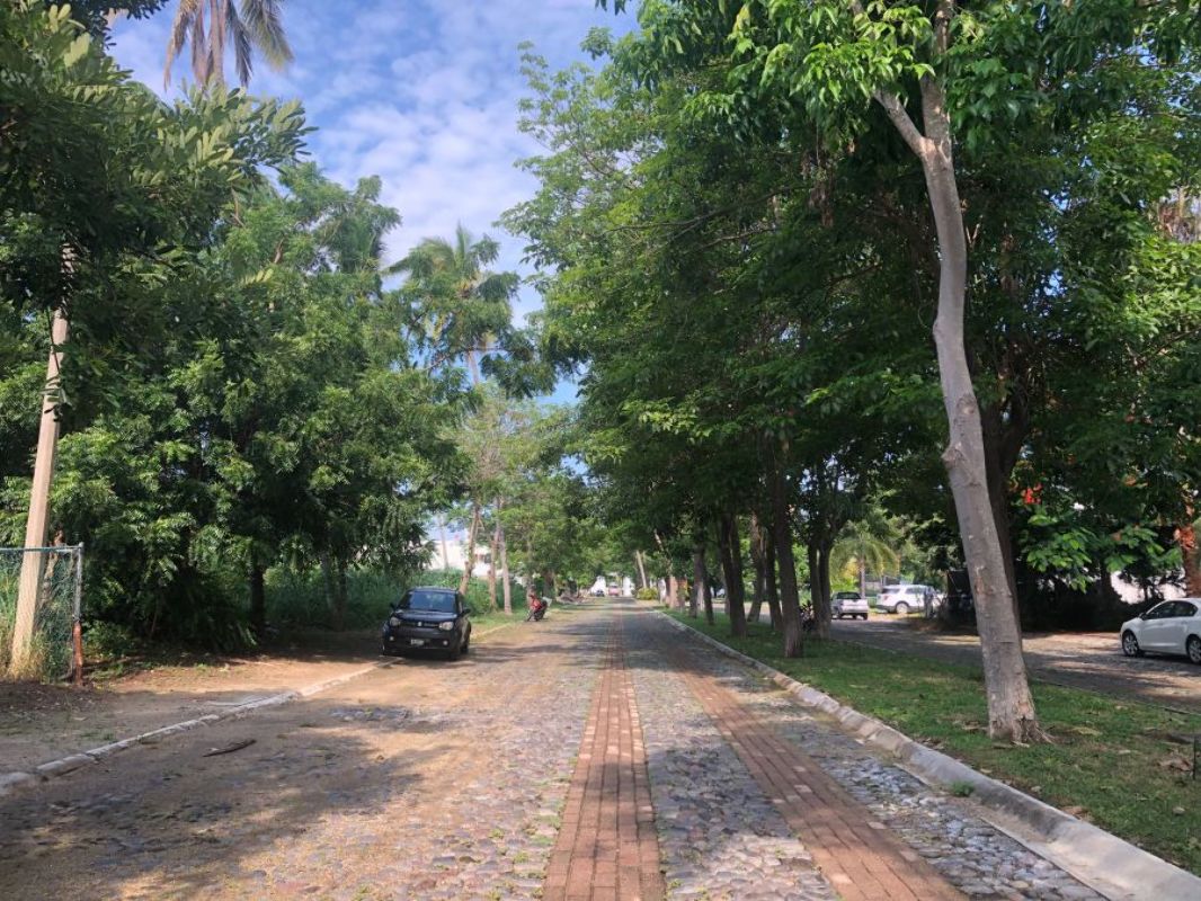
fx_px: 972
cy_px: 450
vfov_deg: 49.8
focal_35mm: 28
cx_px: 600
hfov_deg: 63.4
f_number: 1.8
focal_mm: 3.99
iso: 20
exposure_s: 1/361
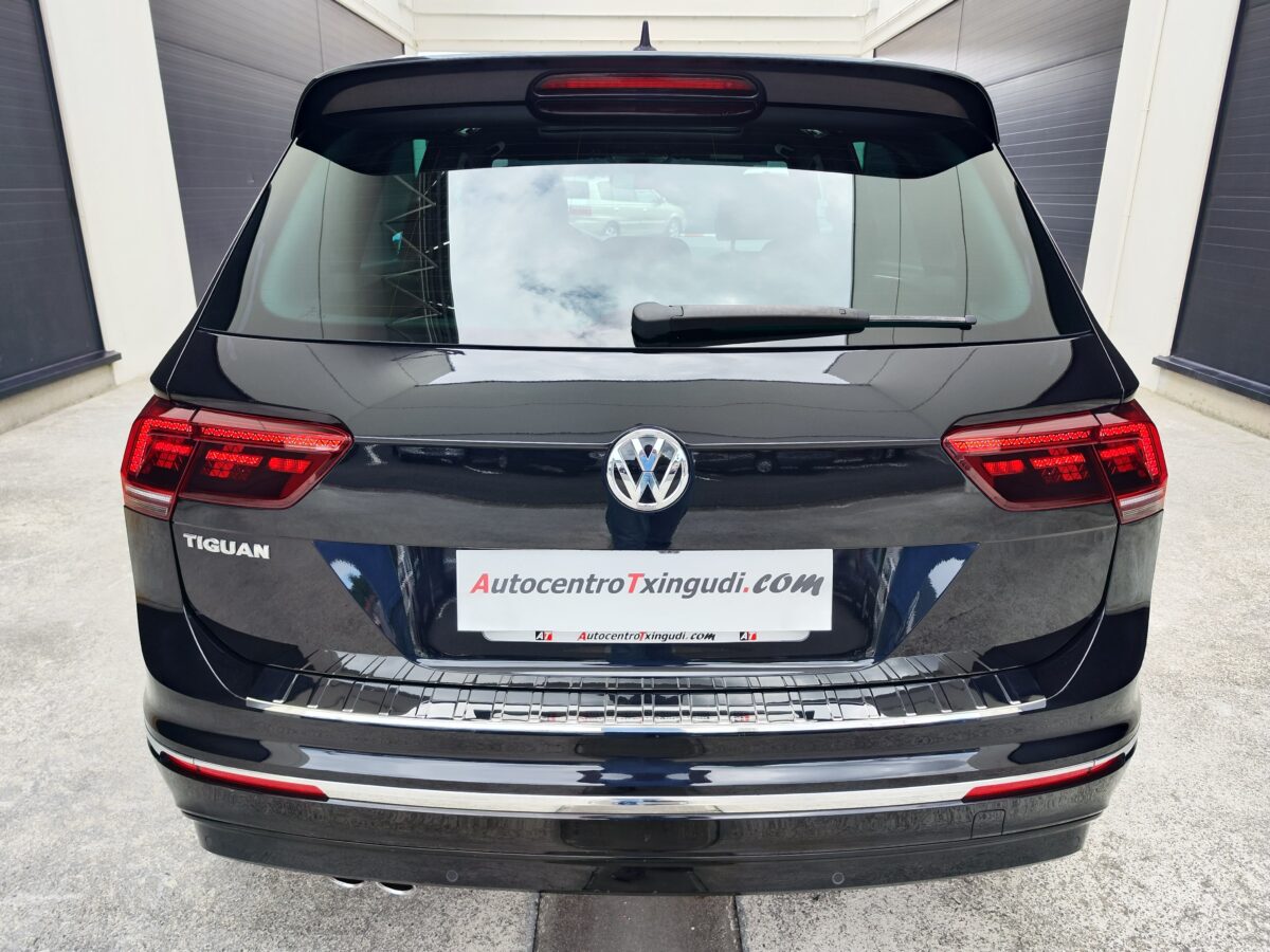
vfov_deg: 58.9
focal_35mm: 23
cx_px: 635
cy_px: 476
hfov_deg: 73.9
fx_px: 844
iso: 50
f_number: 1.69
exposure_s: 1/245
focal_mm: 7.01
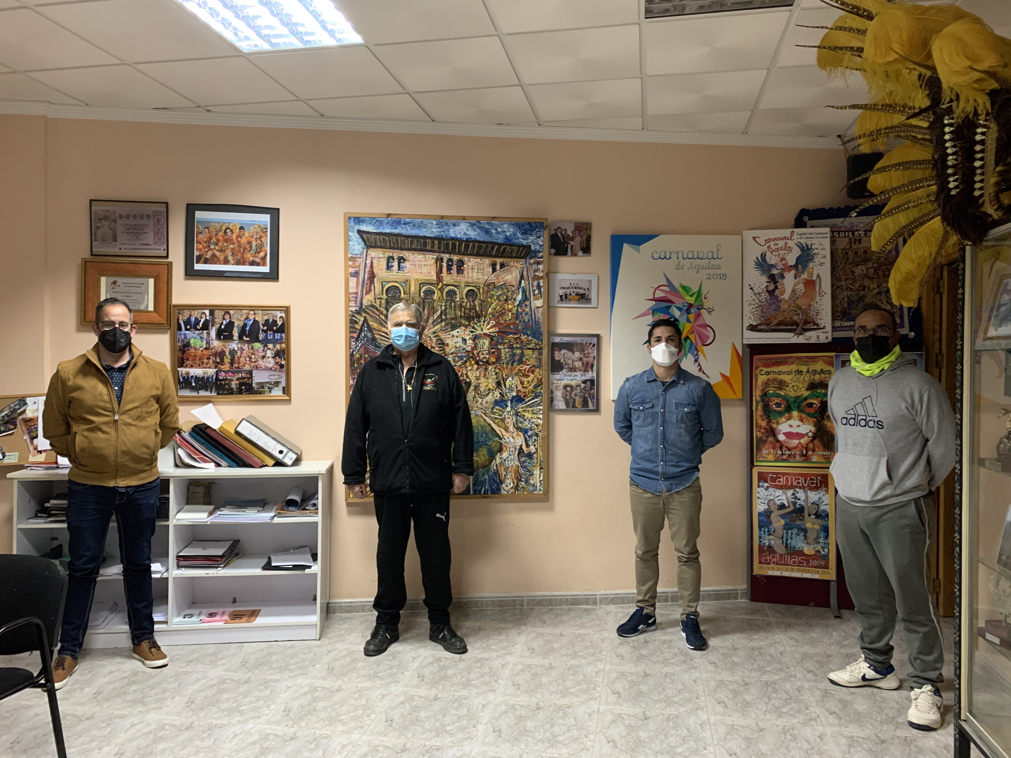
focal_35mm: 26
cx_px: 506
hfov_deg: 67.3
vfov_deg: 53.1
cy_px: 379
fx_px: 759
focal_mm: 4.25
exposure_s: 1/33
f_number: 1.8
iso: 250
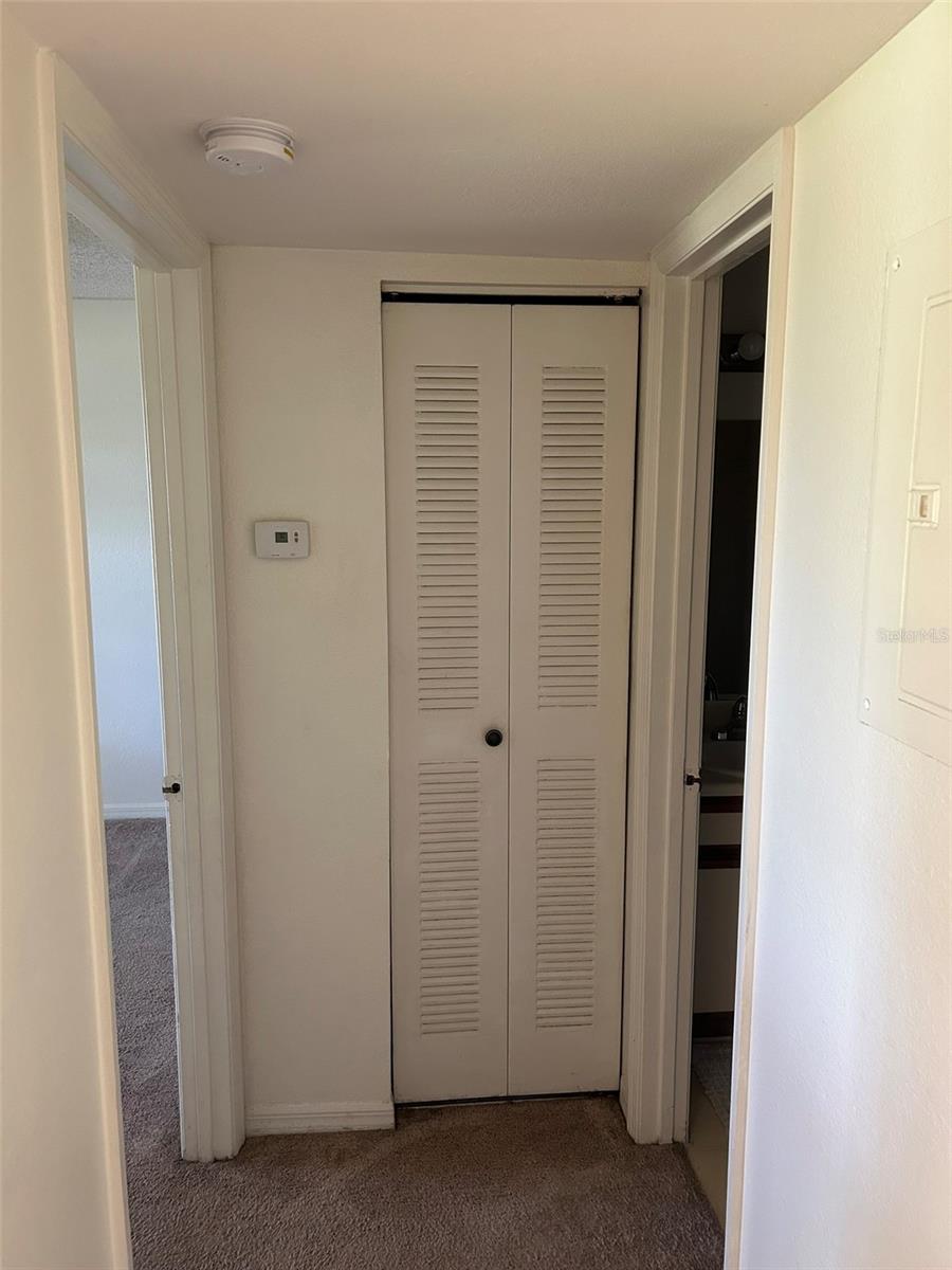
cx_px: 476
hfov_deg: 53.1
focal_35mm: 26
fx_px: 953
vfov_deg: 67.3
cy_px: 635
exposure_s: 1/60
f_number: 1.5
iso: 250
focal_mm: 5.7
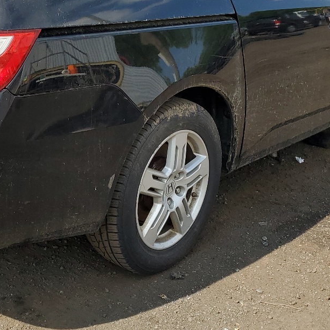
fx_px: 647
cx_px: 72
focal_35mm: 60
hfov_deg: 28.1
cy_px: 85
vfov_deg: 28.2
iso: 50
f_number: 1.5
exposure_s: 1/1667
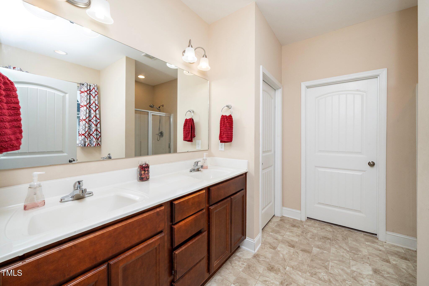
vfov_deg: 81.2
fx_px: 167
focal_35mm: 14
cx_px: 214
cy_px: 143
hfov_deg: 104.3
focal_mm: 14
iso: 640
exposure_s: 1/100
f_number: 11
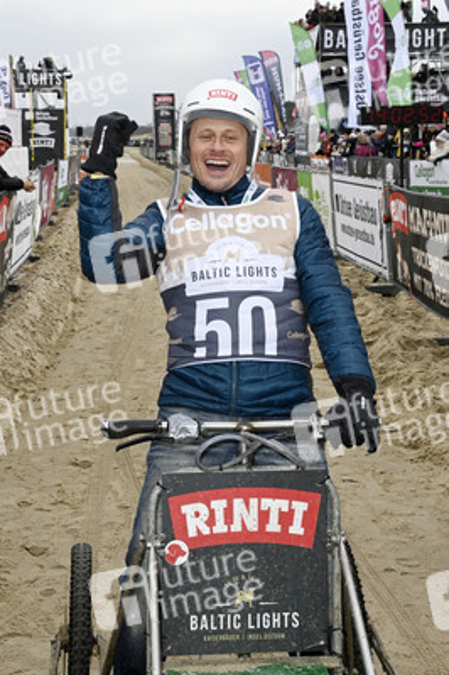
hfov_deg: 23.3
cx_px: 224
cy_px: 338
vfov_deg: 34.5
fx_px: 1087
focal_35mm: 58
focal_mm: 58
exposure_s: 1/250
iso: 1000
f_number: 16
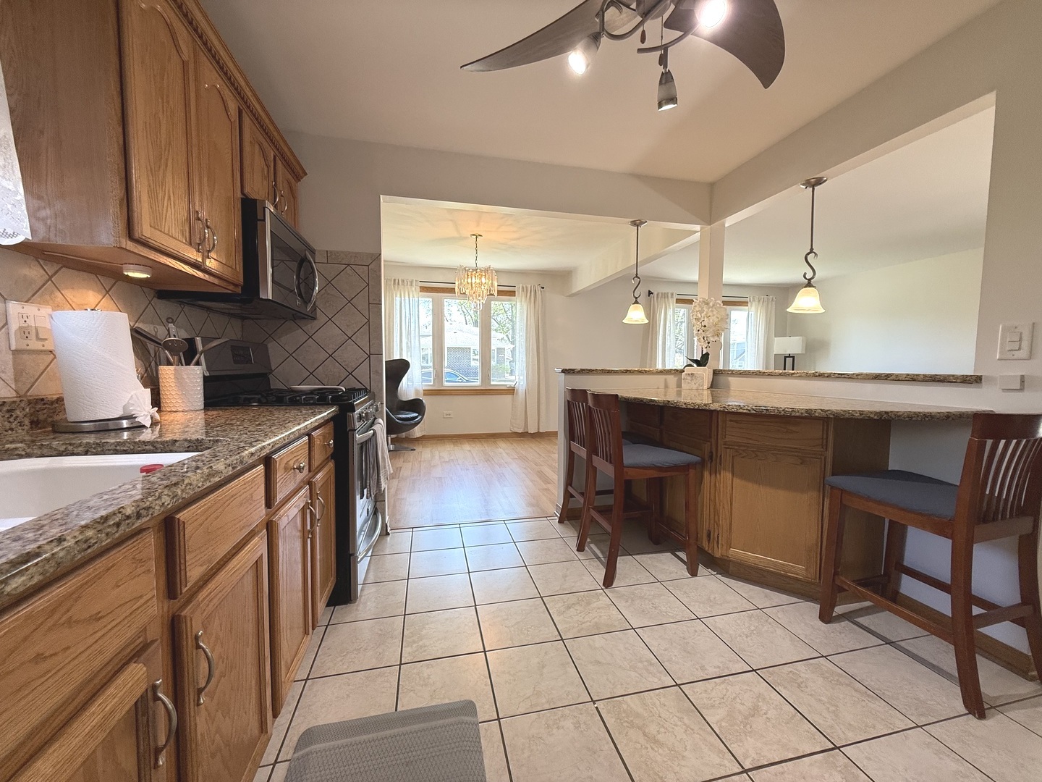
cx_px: 521
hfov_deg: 102.1
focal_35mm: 14
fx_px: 421
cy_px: 391
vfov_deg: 85.7
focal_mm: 2.22
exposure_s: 1/120
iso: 125
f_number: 2.2
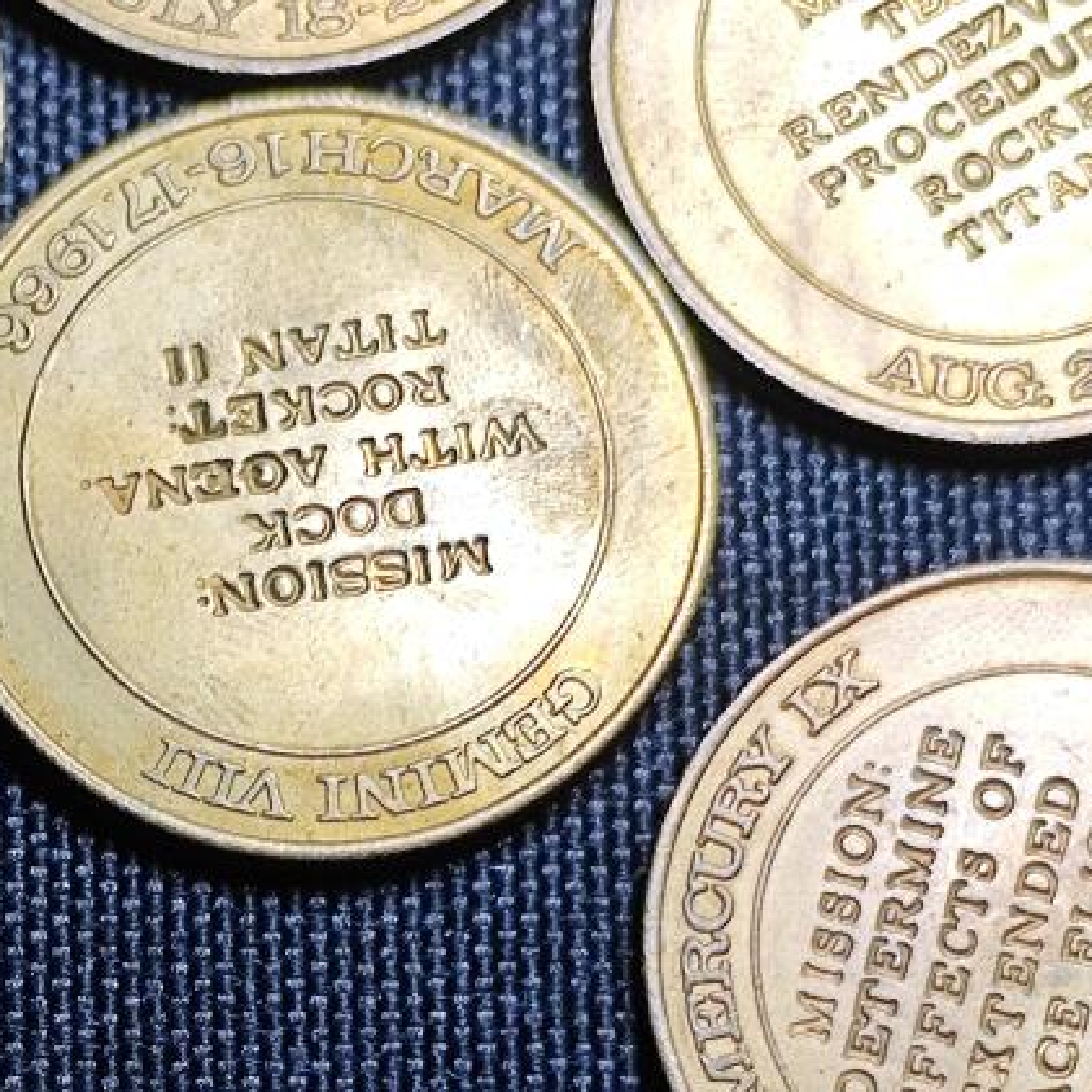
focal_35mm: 144
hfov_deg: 12.0
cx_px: 104
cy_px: 1069
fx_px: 5139
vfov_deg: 12.0
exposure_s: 1/100
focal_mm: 5.84
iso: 50
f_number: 1.6
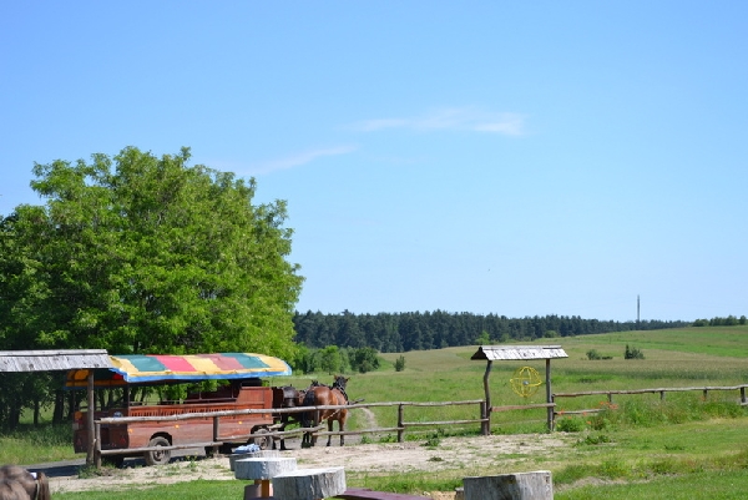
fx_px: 1403
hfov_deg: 29.8
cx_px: 374
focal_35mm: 68
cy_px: 250
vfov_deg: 20.2
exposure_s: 1/250
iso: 100
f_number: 8
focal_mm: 45
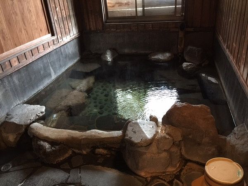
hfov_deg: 61.7
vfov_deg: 48.2
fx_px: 208
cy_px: 93
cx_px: 124
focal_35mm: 29
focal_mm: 4.15
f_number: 2.2
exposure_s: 1/10
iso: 125
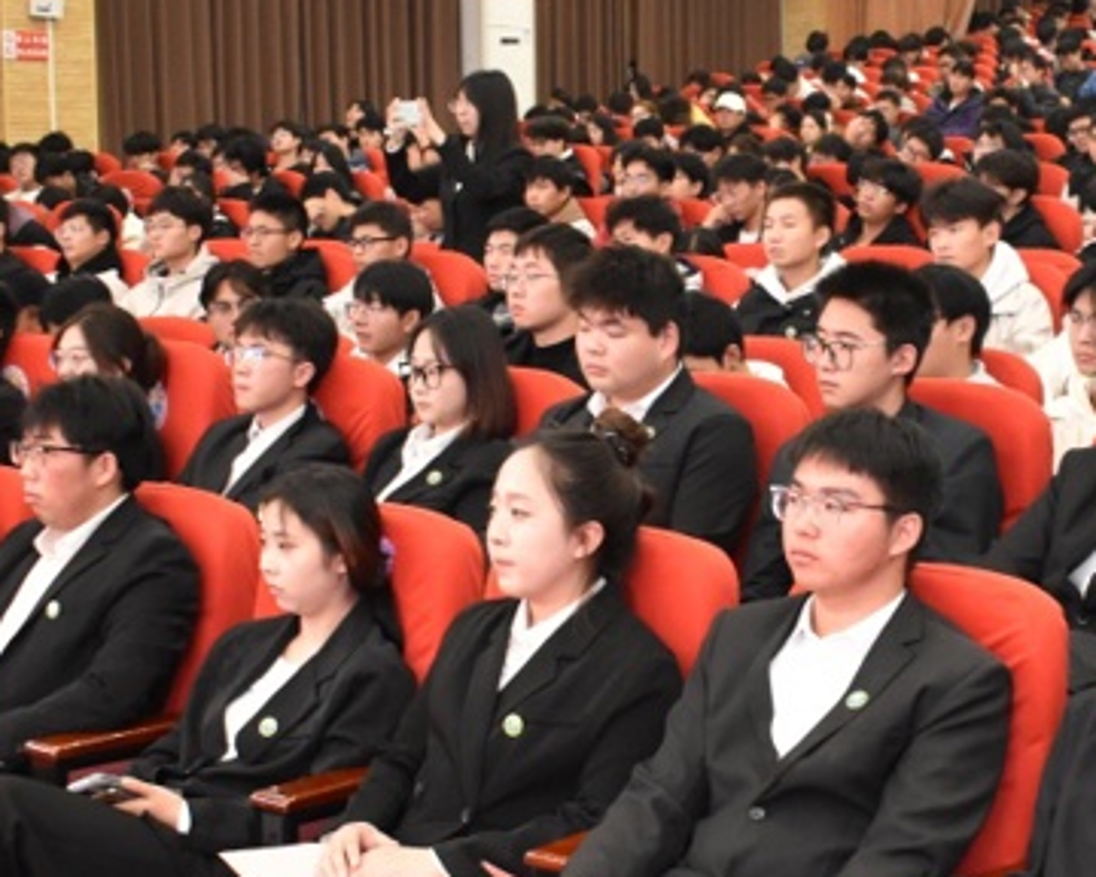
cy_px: 539
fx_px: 2335
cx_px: 895
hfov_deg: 25.9
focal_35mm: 72
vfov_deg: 21.2
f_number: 3.5
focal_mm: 18
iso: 2200
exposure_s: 1/30
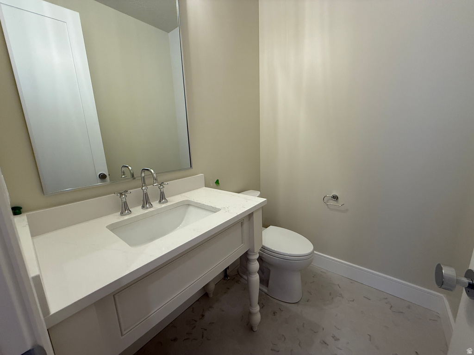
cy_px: 178
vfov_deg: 85.7
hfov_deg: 102.1
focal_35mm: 14
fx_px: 192
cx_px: 237
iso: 200
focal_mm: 2.22
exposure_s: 1/120
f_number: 2.2
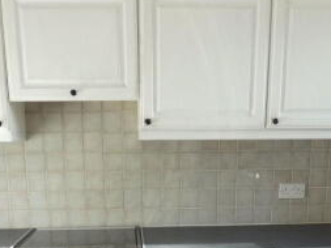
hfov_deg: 41.2
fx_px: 440
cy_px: 246
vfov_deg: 29.5
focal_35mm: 46
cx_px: 158
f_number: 2.8
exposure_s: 1/60
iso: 80
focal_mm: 3.6
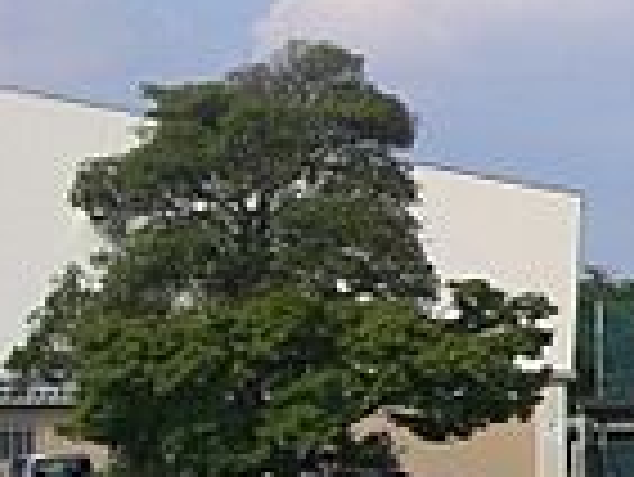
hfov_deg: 11.6
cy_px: 140
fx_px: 2805
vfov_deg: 9.7
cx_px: 1259
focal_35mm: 153
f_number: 4.3
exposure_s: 1/640
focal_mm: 6.2
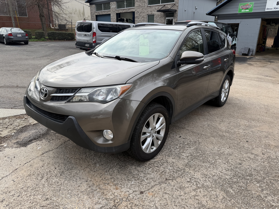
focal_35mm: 24
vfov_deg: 56.8
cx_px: 140
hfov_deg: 71.6
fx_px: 193
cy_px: 104
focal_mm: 6.76
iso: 80
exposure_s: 1/1522
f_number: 1.78
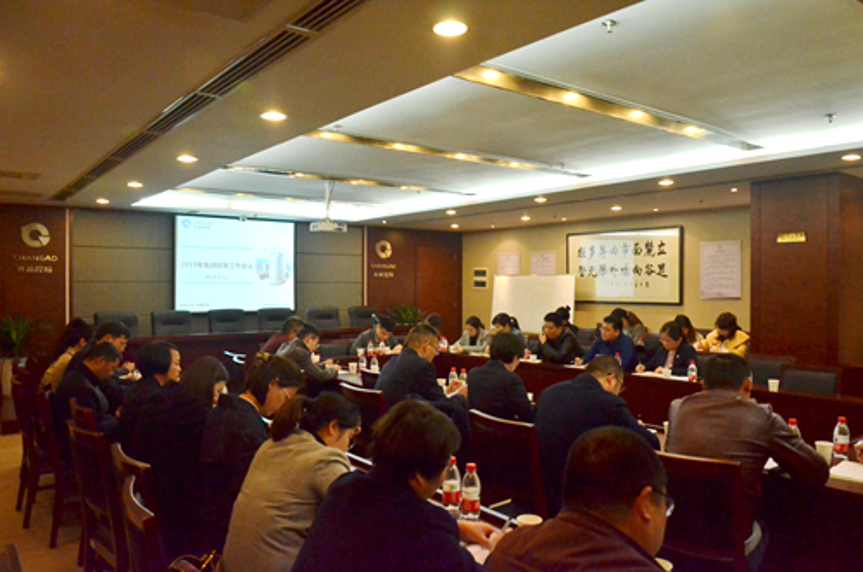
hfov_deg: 67.5
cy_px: 286
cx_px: 432
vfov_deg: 47.7
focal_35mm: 27
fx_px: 646
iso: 2200
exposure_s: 1/500
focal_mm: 18
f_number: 4
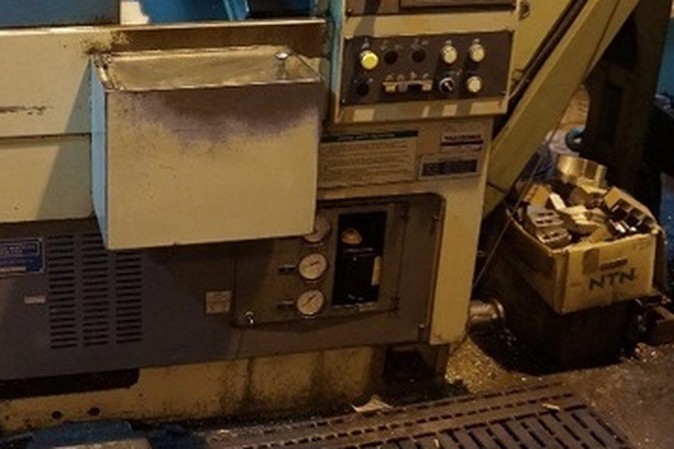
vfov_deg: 27.3
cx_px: 131
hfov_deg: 39.4
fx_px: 899
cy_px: 64
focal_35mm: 48
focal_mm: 16
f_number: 3.5
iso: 3200
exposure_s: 1/80
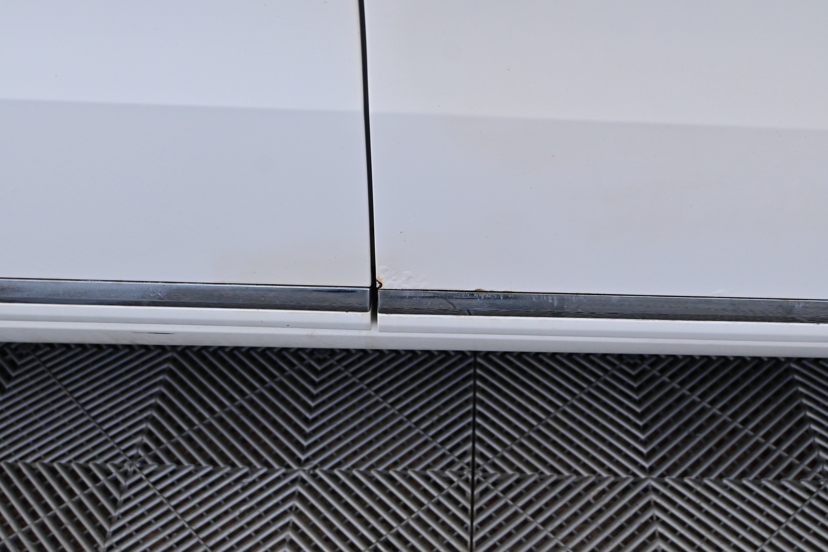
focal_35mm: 44
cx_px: 414
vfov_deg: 30.8
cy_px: 276
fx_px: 1000
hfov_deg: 45.0
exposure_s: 1/25
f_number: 4.8
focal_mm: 29
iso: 720
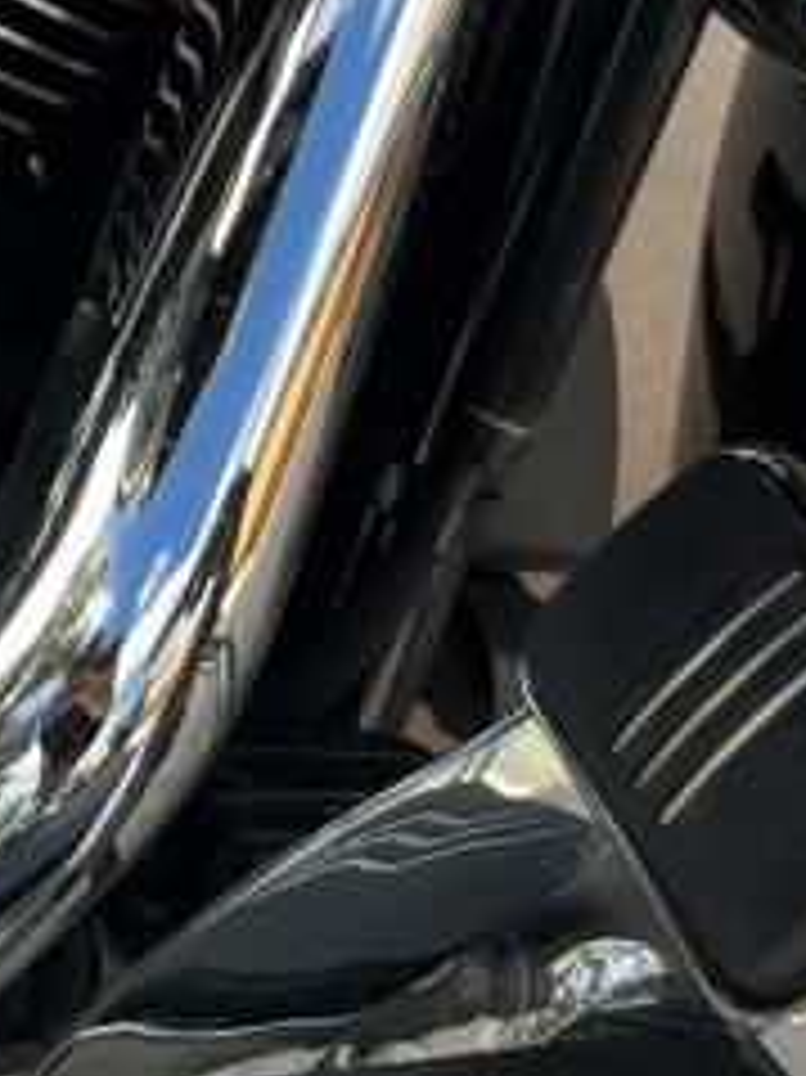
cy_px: -617
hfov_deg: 15.9
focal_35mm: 87
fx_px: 2703
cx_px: -306
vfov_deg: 19.2
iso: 50
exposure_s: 1/657
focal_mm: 5.1
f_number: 1.6
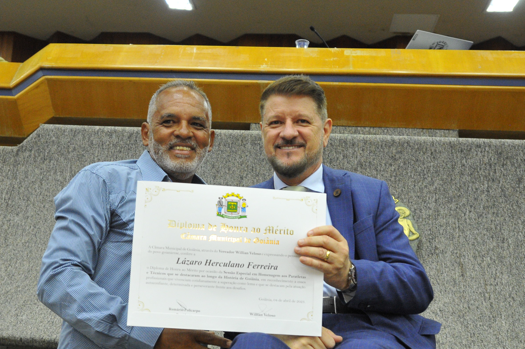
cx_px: 212
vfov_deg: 27.4
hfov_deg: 40.2
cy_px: 207
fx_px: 714
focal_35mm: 49
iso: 1600
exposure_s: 1/125
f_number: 2.8
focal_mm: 24
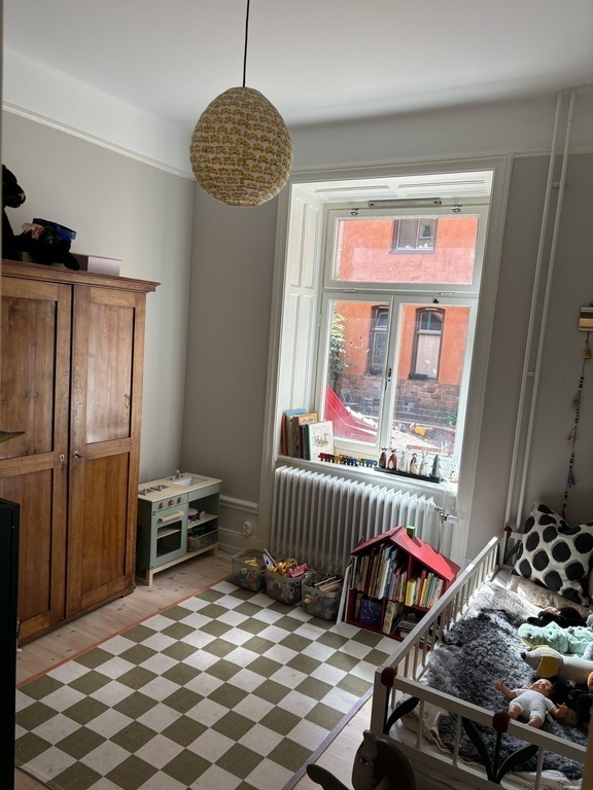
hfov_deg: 53.1
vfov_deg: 67.3
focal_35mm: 26
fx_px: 594
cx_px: 296
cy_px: 395
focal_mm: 5.96
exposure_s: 1/121
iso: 50
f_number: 1.6
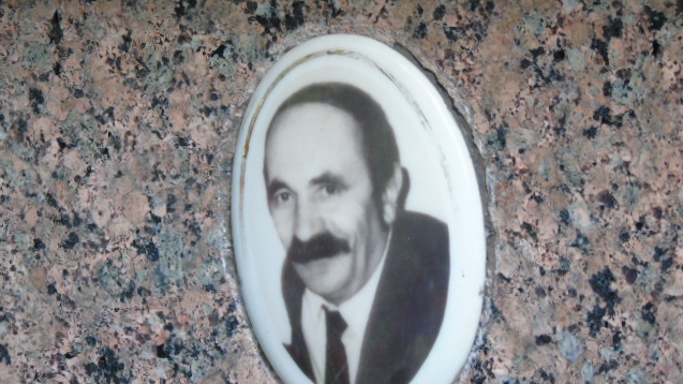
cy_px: 252
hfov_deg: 6.2
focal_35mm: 347
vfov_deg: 3.5
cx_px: 341
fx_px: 6283
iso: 400
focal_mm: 57
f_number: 5.1
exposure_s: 1/100
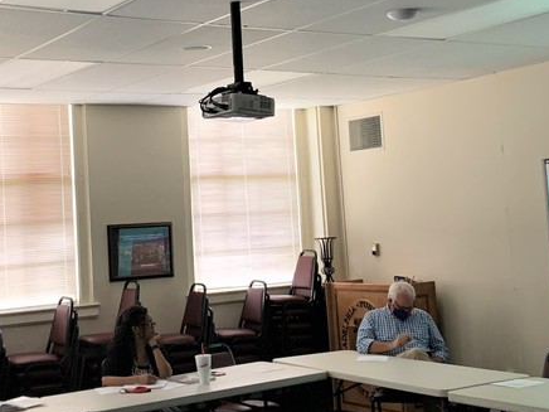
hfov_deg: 31.6
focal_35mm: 61
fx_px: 967
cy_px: 155
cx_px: 222
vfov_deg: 24.0
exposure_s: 1/60
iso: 160
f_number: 1.8
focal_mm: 4.25
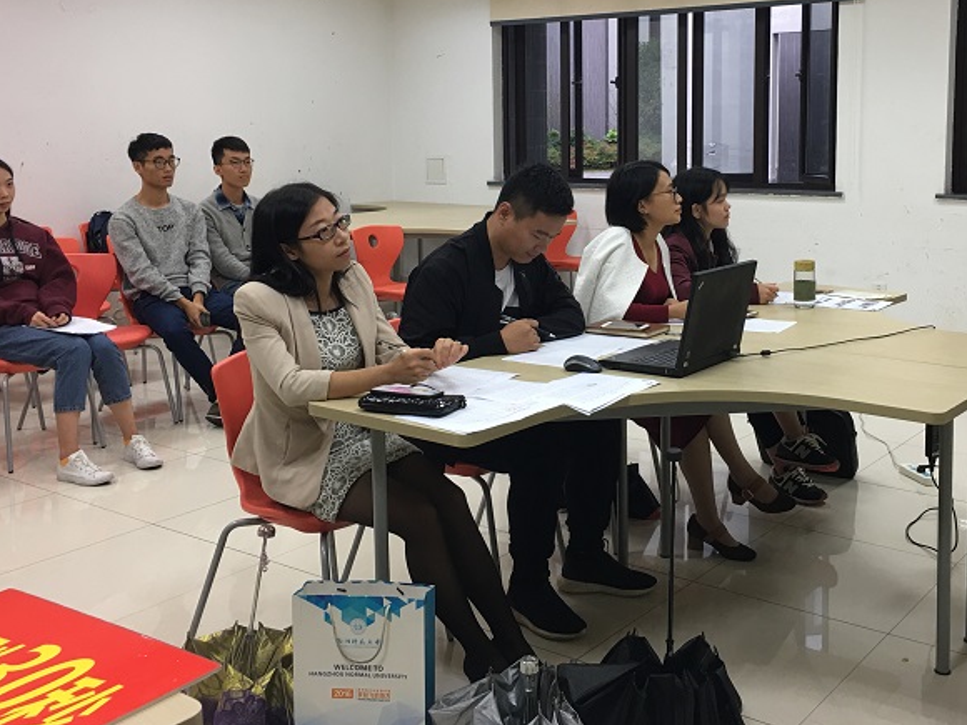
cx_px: 597
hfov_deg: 46.4
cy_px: 252
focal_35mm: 40
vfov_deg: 35.7
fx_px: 1117
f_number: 2.2
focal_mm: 4.15
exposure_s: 1/17
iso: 32
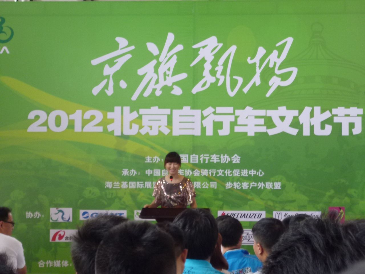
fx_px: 1329
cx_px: 182
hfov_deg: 15.6
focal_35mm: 126
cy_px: 137
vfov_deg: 11.8
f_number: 6.5
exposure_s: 1/10
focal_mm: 20
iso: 400
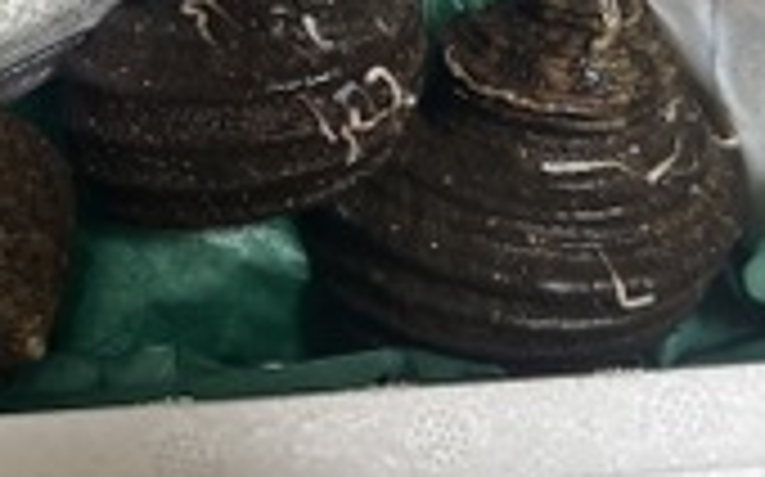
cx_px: -18
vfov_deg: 15.6
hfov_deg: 25.1
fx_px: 1625
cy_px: -198
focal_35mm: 78
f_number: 1.6
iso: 80
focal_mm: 5.1
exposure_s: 1/60
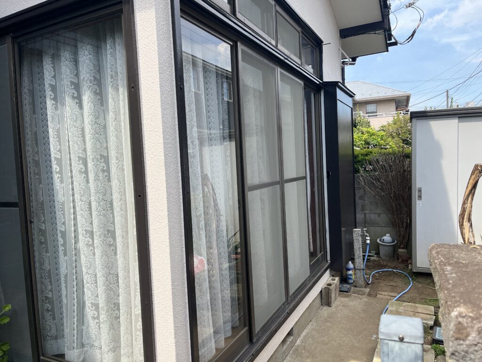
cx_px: 241
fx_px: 362
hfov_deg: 67.3
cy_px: 181
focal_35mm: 26
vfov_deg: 53.1
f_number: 1.6
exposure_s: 1/1266
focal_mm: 5.1
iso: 50
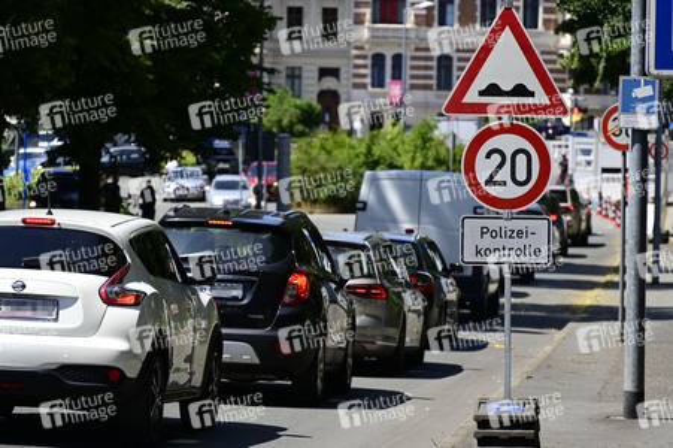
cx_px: 336
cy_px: 224
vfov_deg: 6.9
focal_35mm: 200
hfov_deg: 10.3
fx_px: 3736
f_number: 7.1
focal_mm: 200
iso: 100
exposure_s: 1/250
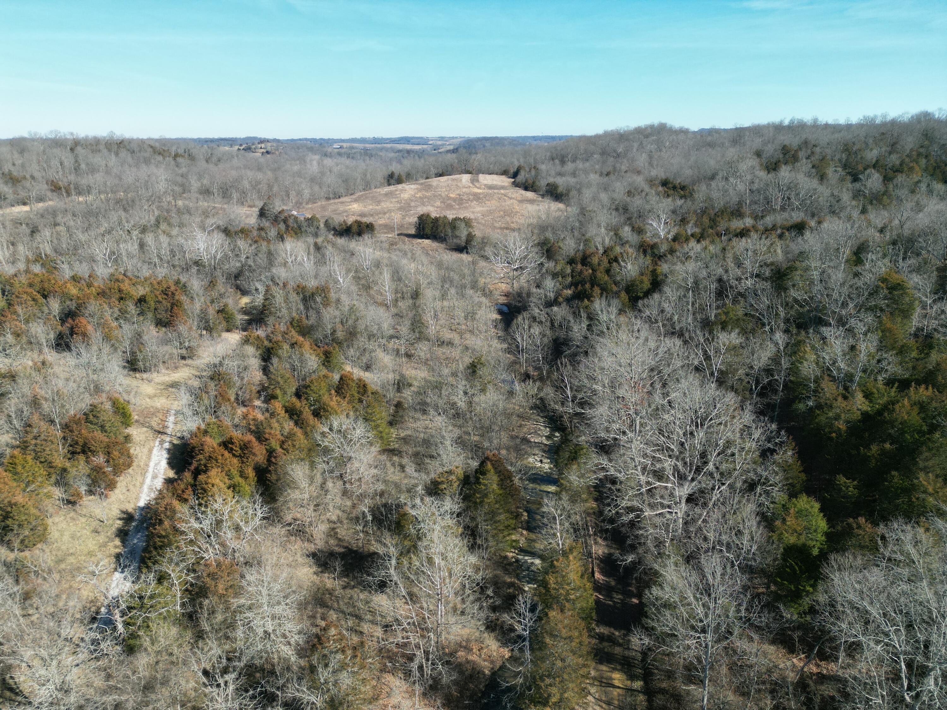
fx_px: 657
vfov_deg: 56.8
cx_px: 474
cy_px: 355
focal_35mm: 24
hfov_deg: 71.6
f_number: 1.7
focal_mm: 6.72
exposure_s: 1/2500
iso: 200
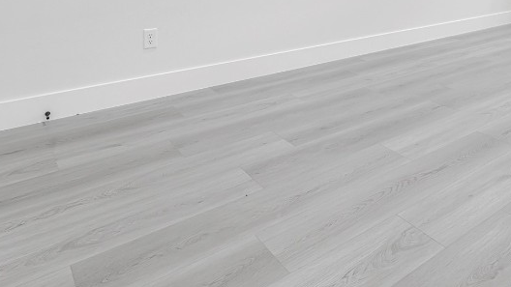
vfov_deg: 30.9
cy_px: -59
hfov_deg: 57.9
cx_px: 383
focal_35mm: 32
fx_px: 434
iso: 250
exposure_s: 1/4
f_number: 11
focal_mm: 14
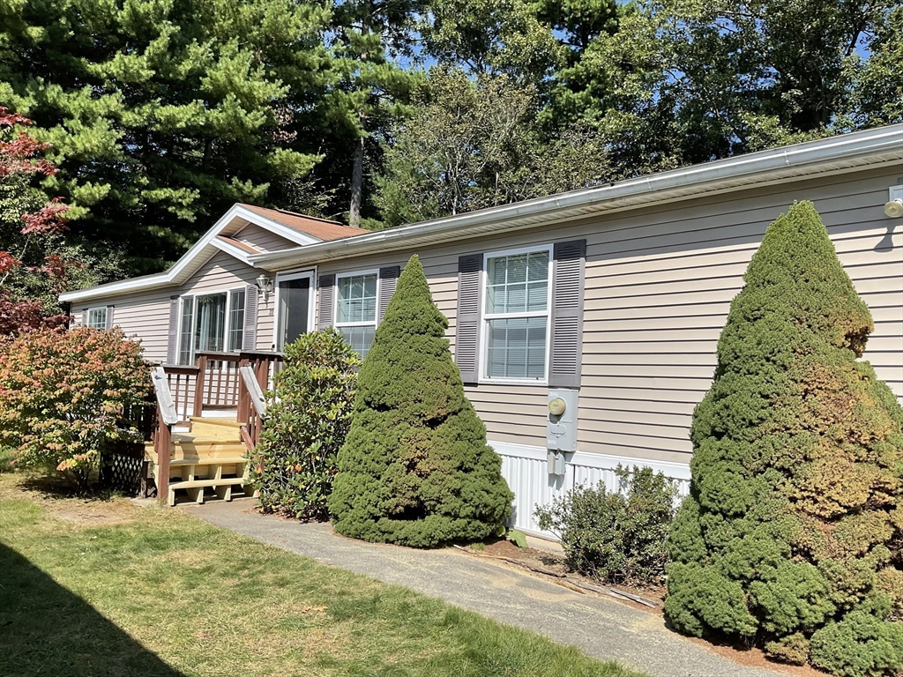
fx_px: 756
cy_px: 338
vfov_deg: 48.2
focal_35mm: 29
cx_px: 452
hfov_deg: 61.7
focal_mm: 3
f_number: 1.8
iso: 16
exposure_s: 1/1912
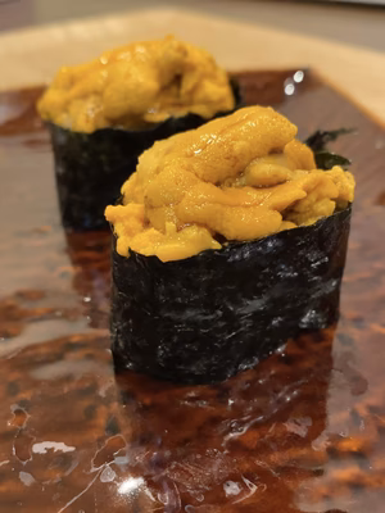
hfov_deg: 53.1
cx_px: 192
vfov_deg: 67.3
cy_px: 256
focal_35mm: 26
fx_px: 386
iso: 500
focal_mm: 4.25
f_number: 1.8
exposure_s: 1/60
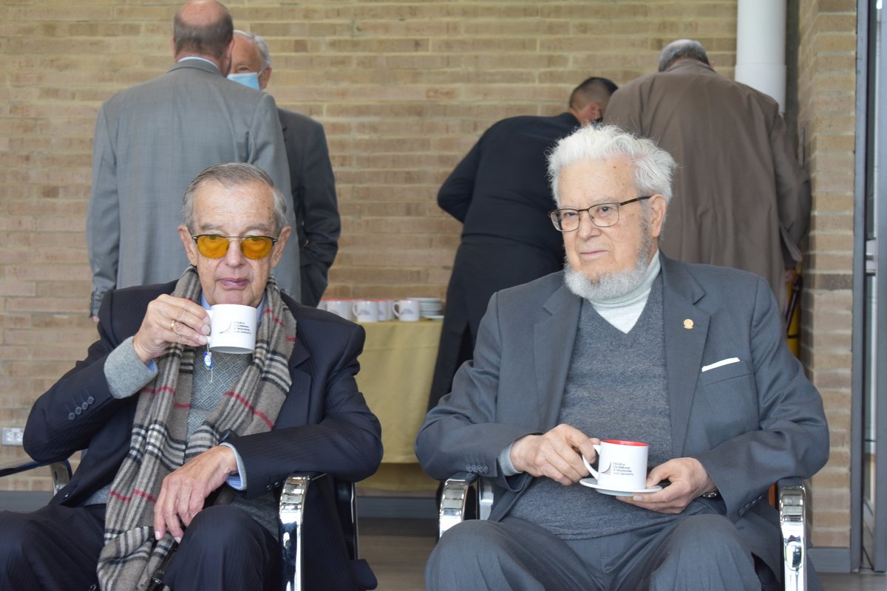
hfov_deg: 24.6
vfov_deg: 16.6
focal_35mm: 82
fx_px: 2033
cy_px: 296
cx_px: 444
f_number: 5.6
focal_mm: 55
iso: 800
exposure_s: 1/60
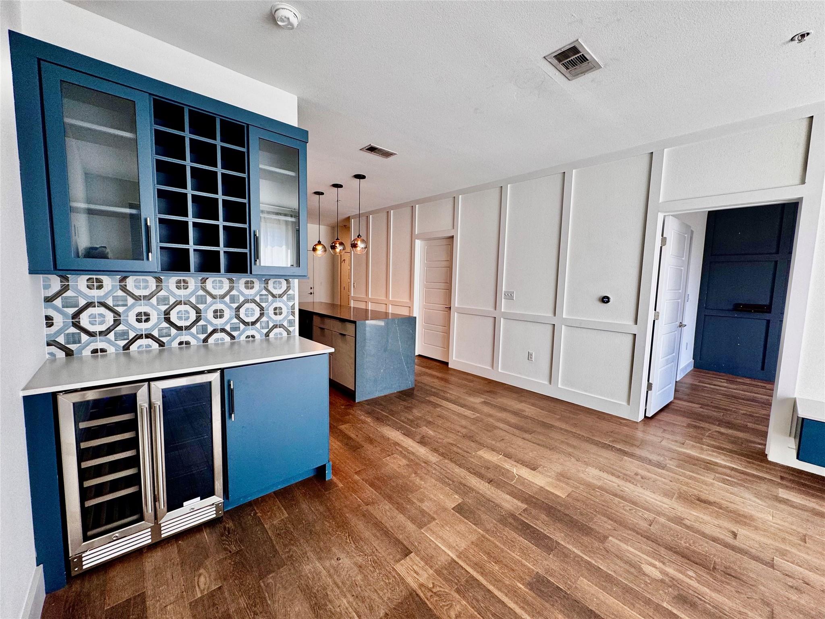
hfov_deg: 102.1
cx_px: 412
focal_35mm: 14
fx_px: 334
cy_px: 310
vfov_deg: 85.7
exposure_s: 1/62
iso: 80
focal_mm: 2.22
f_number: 2.2
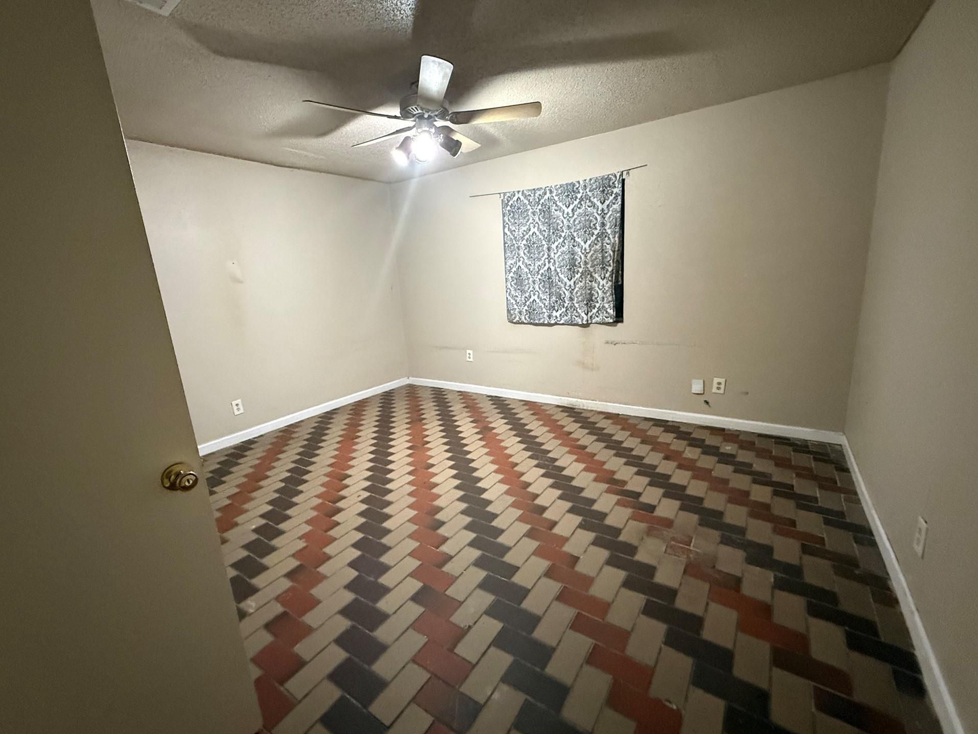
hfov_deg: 98.1
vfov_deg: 81.8
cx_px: 474
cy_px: 369
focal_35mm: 15
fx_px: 424
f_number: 2.2
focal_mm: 2.22
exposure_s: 1/60
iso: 1000
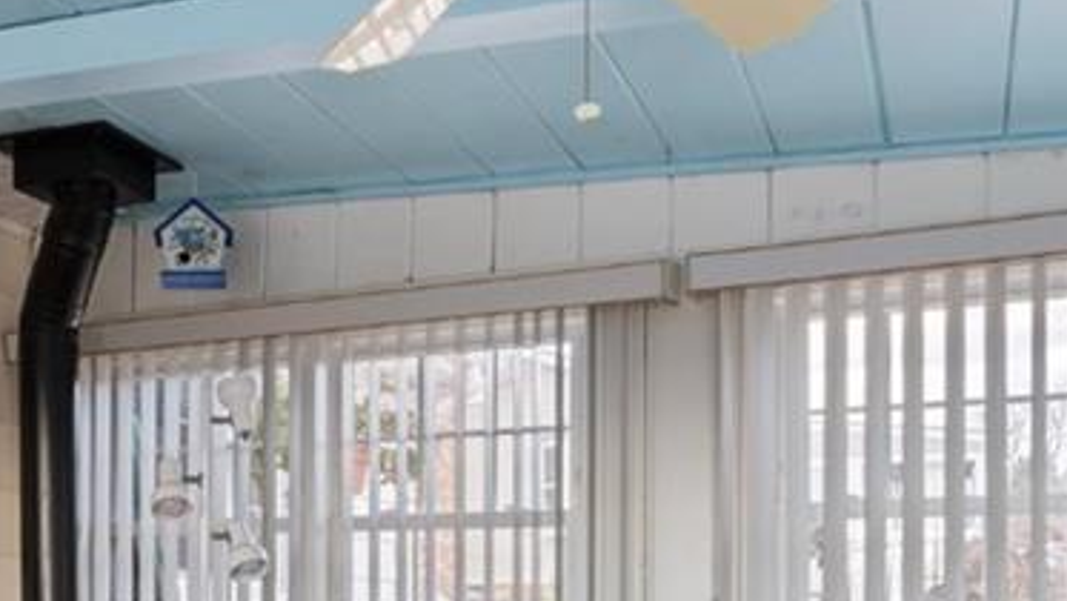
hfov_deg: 42.6
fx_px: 1302
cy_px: 624
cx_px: 220
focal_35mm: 46
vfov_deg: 24.6
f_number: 11
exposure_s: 1/4
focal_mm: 16
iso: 800
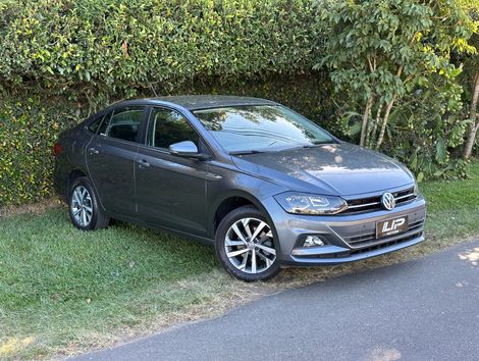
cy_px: 180
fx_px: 665
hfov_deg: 39.6
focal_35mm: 48
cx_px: 240
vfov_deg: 30.3
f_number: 1.78
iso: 50
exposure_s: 1/149
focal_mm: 6.86
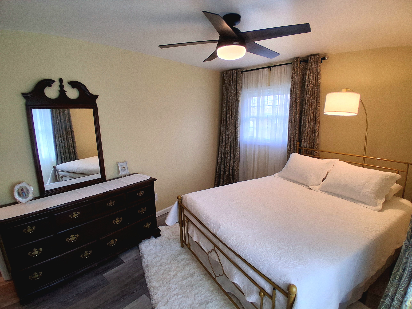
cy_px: 154
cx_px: 206
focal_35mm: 17
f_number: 2.2
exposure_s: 1/60.2
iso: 100
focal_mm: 1.4
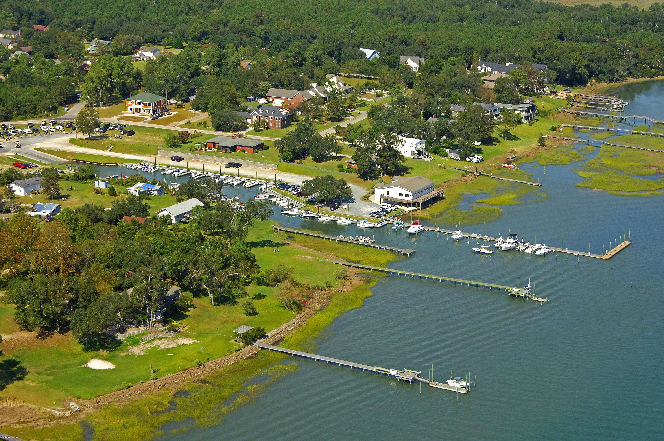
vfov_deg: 20.1
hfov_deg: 29.9
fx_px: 1243
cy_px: 220
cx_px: 332
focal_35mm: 68
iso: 400
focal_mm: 45
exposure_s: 1/1000
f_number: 7.6
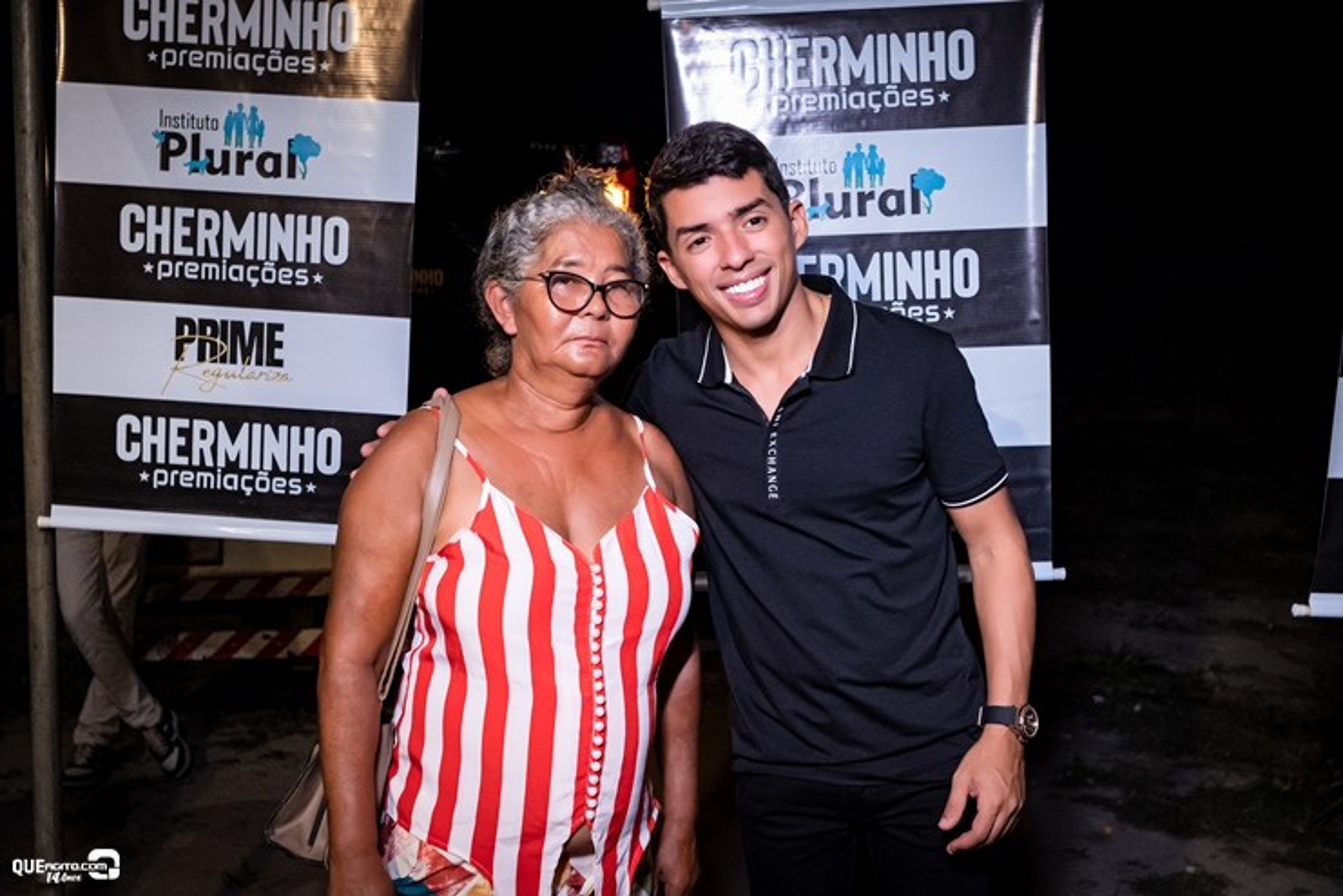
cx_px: 672
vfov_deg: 36.9
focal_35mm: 36
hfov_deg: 53.1
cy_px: 448
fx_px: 1343
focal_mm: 24
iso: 2500
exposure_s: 1/400
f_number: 2.8
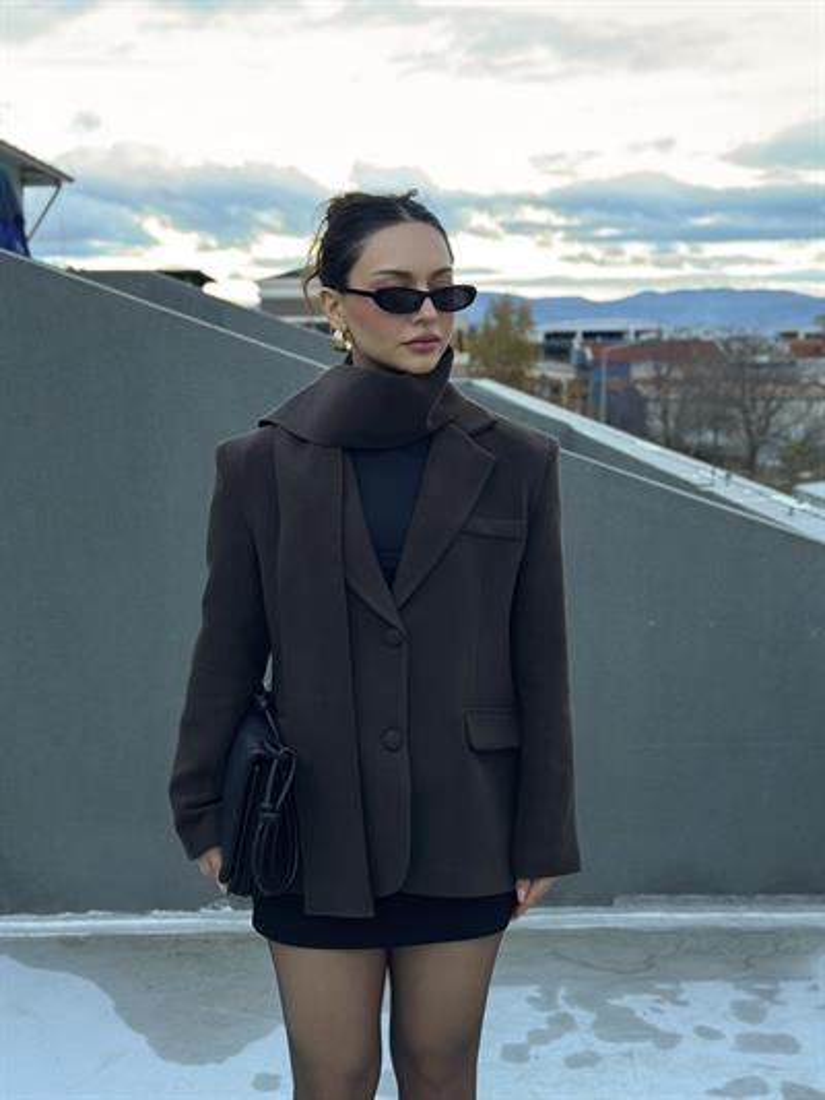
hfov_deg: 30.3
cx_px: 412
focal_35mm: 48
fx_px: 1525
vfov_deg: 39.6
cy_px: 550
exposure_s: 1/60
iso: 160
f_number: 1.8
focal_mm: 6.86
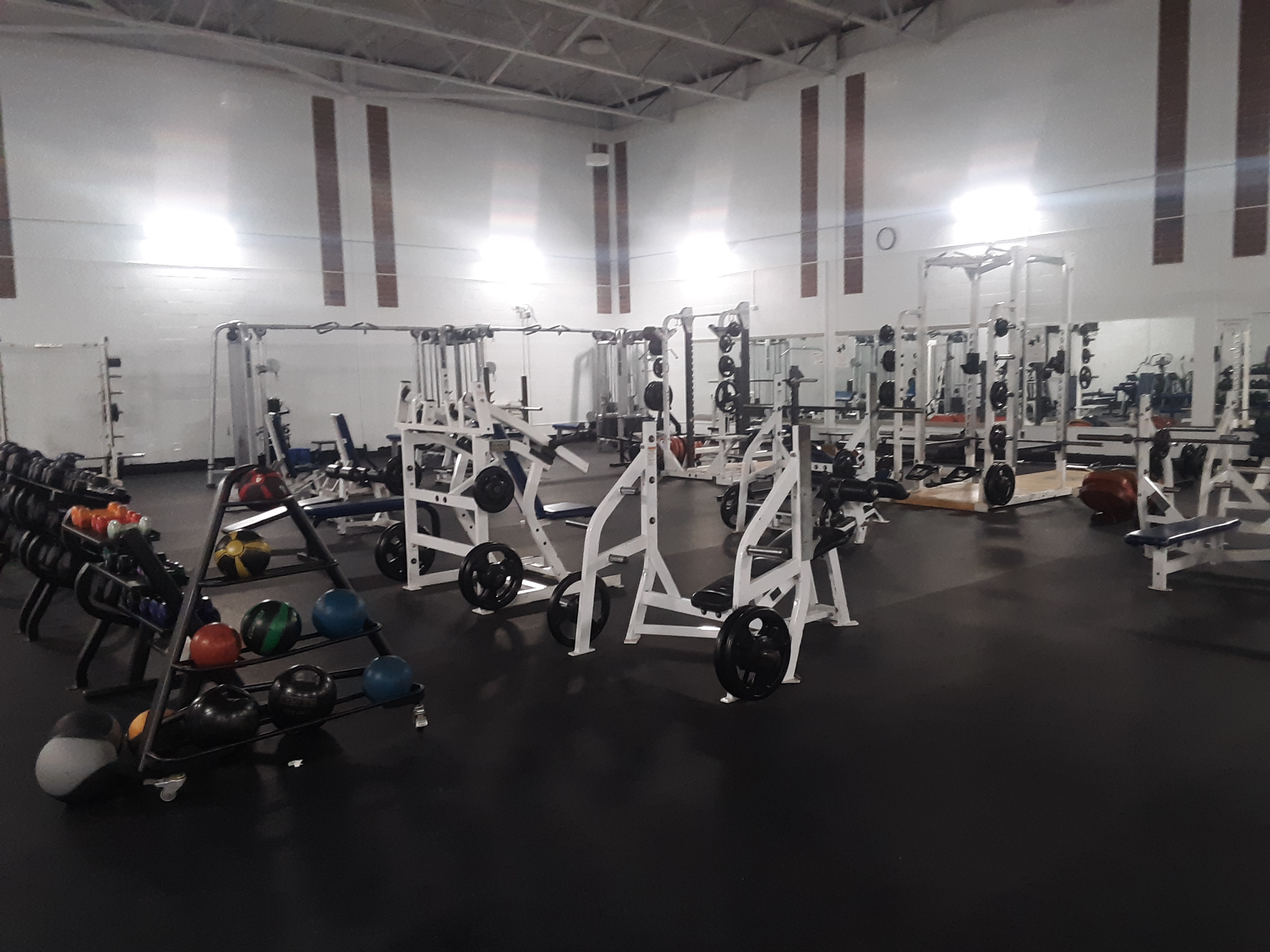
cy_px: 476
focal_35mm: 28
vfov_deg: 49.7
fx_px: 1027
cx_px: 635
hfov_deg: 63.4
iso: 160
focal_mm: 2.91
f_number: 1.9
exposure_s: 1/40
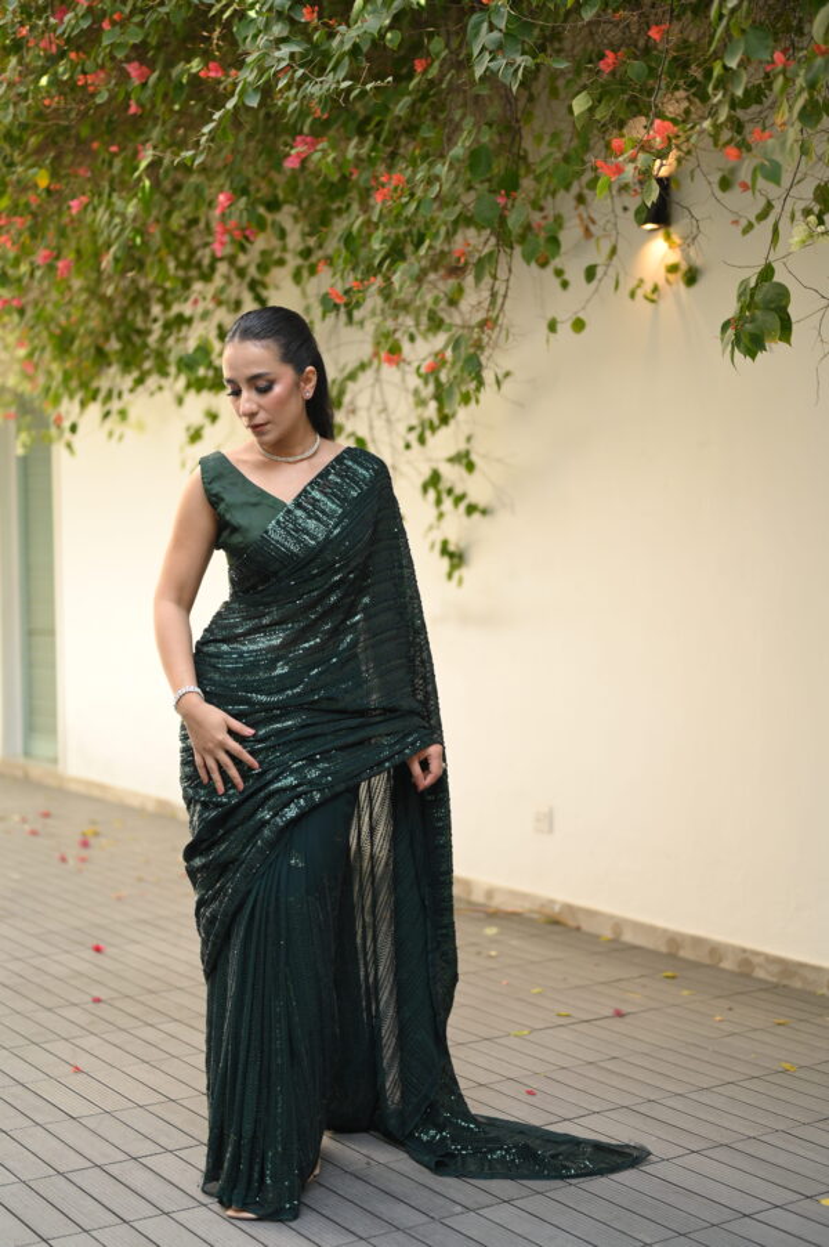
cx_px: 414
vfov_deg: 39.6
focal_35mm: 50
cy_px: 624
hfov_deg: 27.0
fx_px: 1730
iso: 100
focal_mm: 50
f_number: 2
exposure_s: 1/250
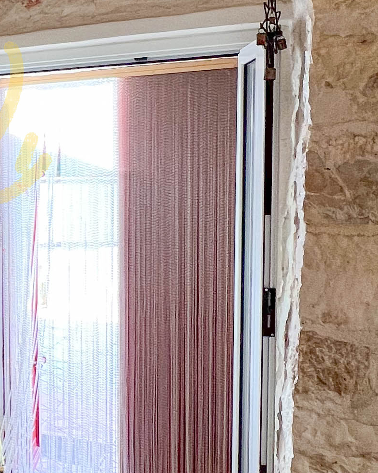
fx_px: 727
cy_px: 209
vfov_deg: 36.0
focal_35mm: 52
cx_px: -186
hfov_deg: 23.4
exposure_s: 1/100
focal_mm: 1.57
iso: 100
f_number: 1.8
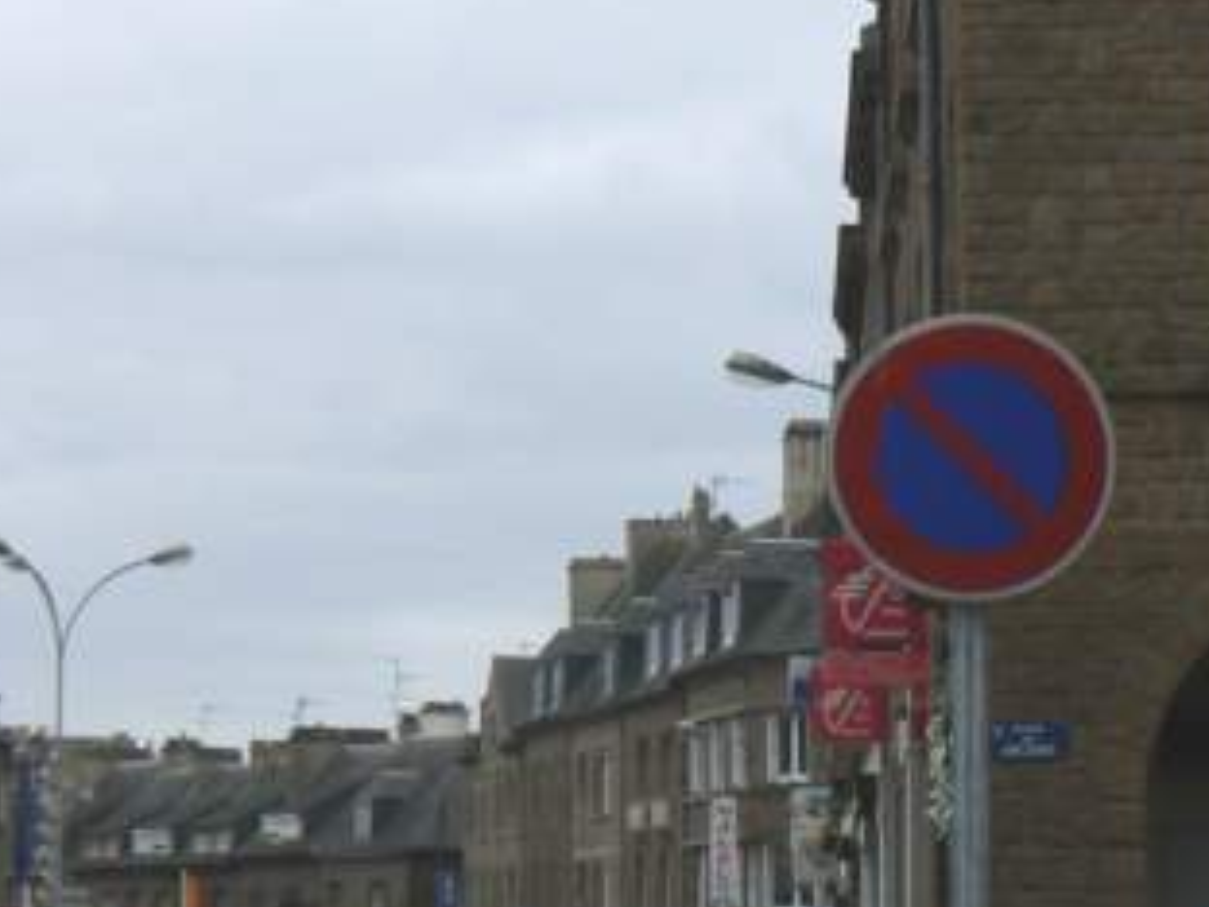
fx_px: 3632
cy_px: 293
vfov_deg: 14.2
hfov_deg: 18.6
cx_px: 132
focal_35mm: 104
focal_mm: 6
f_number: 4.5
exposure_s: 1/100
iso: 80
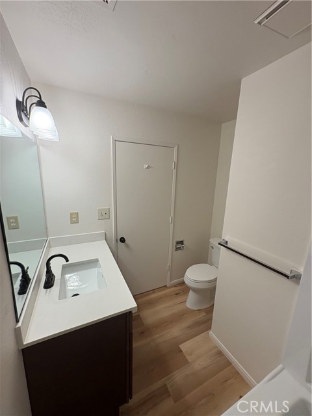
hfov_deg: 85.7
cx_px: 156
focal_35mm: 14
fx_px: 168
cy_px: 208
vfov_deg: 102.1
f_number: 2.2
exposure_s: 1/120
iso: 125
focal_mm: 2.22
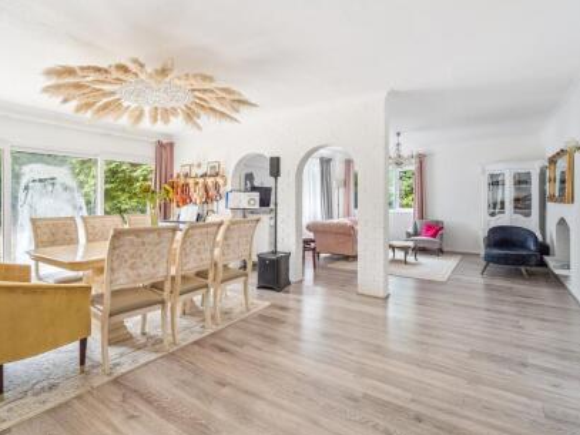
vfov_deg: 71.6
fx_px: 302
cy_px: 213
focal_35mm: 18
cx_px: 245
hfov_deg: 87.1
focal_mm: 16
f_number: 5
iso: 320
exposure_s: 1/80
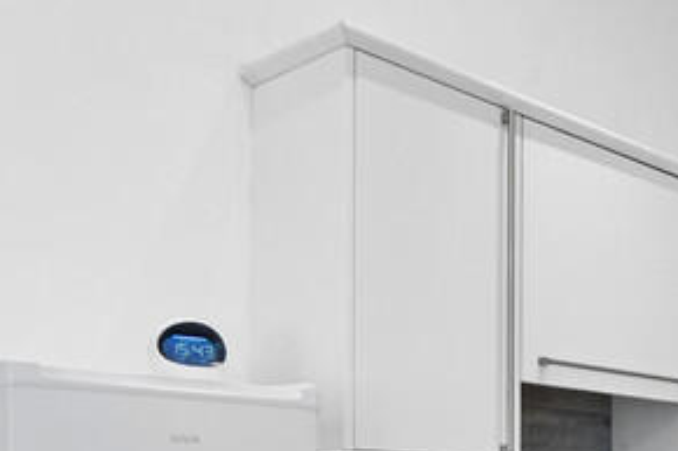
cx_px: 690
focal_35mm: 53
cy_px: 551
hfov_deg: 34.0
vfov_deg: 23.2
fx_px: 998
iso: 100
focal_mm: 10
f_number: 4
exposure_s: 1/6
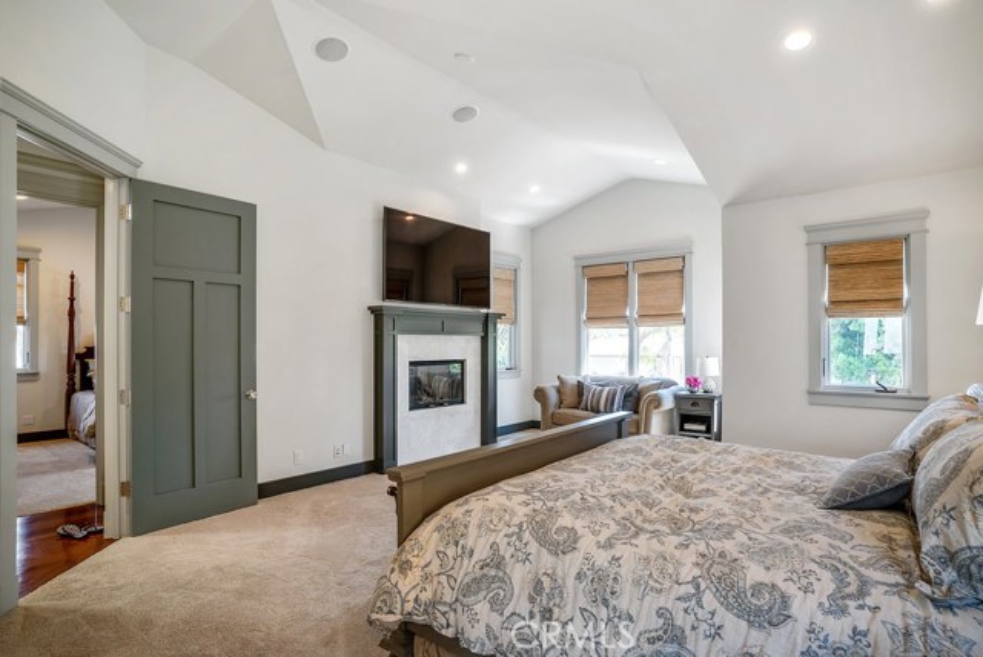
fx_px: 492
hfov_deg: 89.9
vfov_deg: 67.5
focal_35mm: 18
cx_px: 492
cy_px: 328
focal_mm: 18
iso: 125
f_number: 8
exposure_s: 1/50
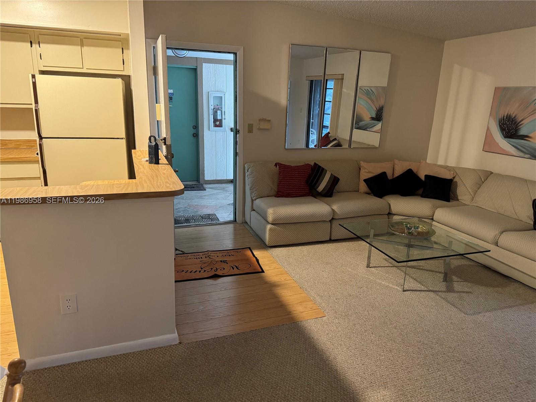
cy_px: 201
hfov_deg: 71.6
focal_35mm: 24
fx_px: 372
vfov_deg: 56.8
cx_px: 268
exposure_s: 1/41
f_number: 1.78
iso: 500
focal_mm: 6.76
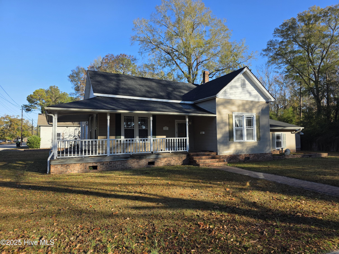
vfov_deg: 58.9
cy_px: 127
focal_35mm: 23
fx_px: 225
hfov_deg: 73.9
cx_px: 170
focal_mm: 6.3
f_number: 1.7
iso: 80
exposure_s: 1/2077
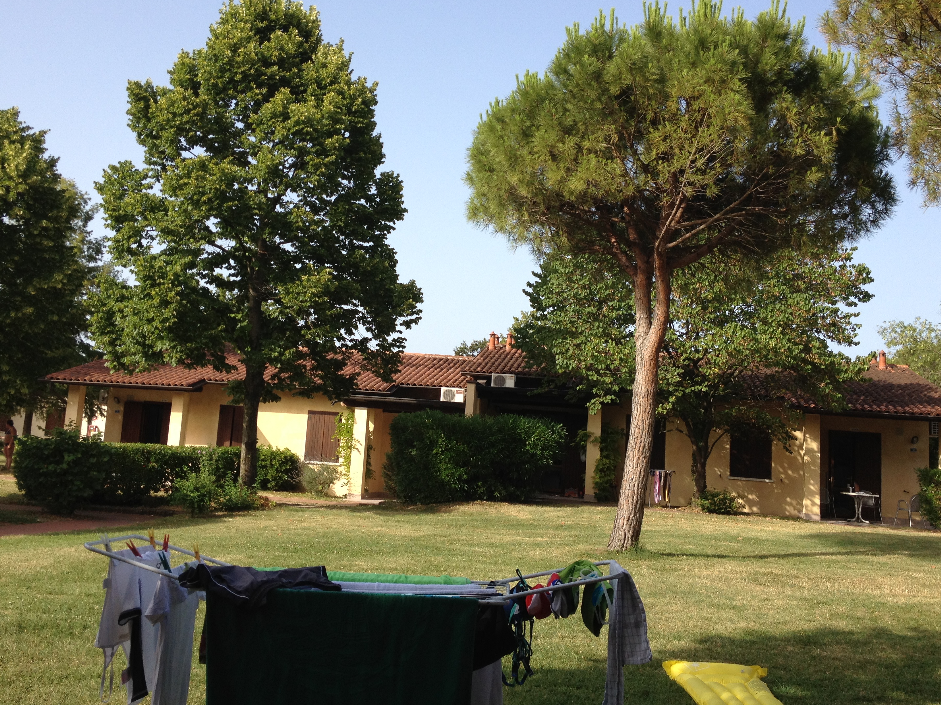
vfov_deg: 35.9
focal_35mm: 40
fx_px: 1087
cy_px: 309
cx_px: 437
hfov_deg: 46.8
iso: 64
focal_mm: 4.28
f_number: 2.4
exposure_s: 1/890
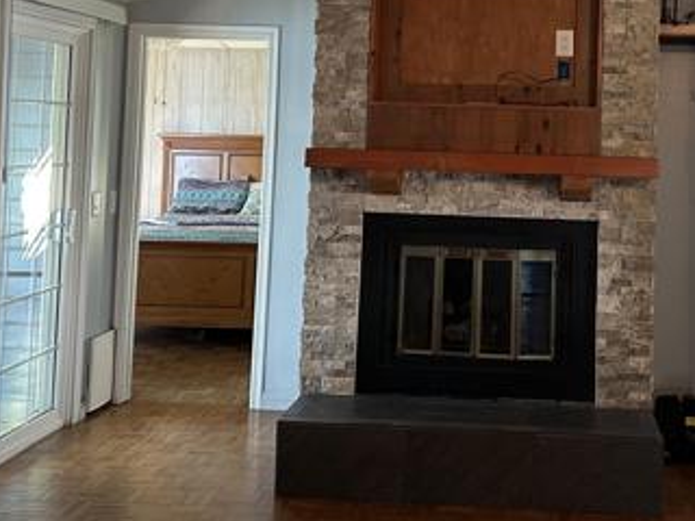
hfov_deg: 38.9
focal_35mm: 48
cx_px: 497
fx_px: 964
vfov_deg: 29.4
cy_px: 87
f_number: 1.78
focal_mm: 6.86
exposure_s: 1/60
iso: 250
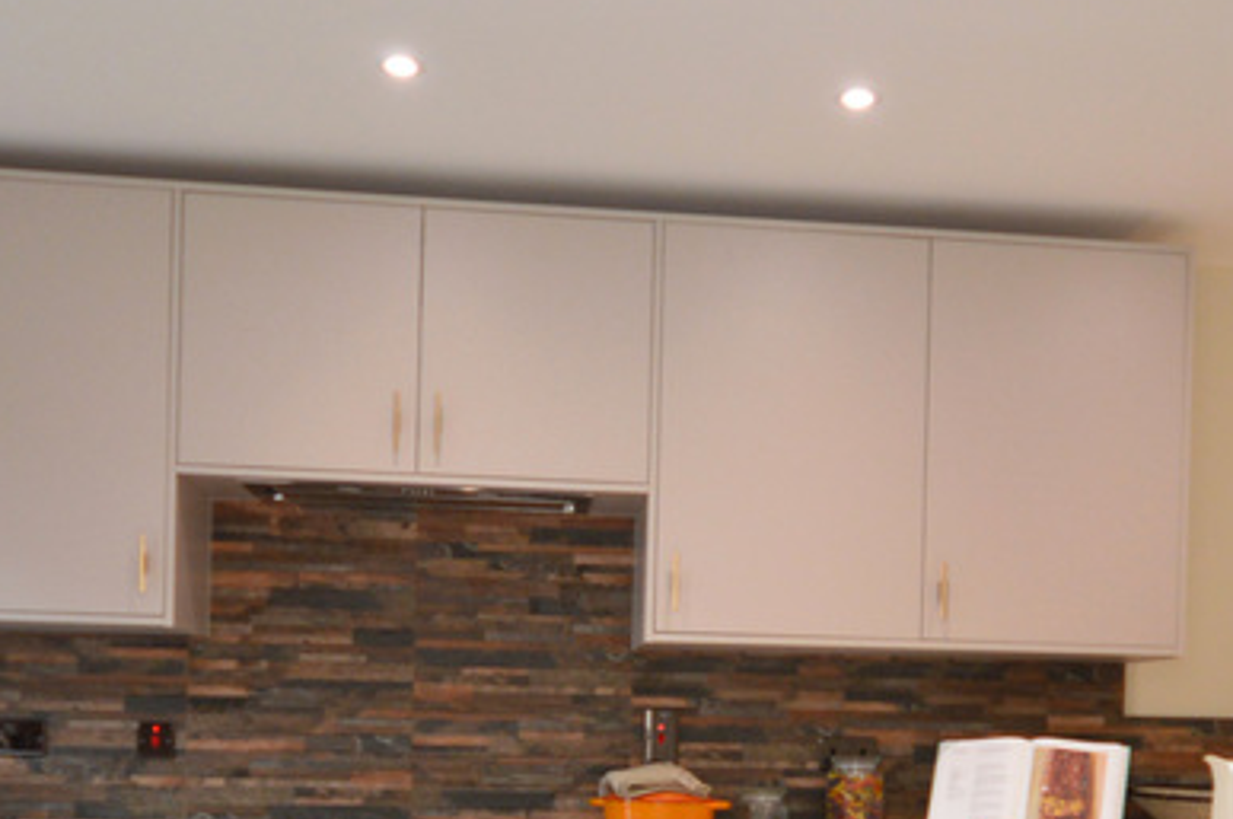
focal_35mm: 42
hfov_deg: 46.3
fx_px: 1437
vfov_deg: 30.4
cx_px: 725
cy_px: 739
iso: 450
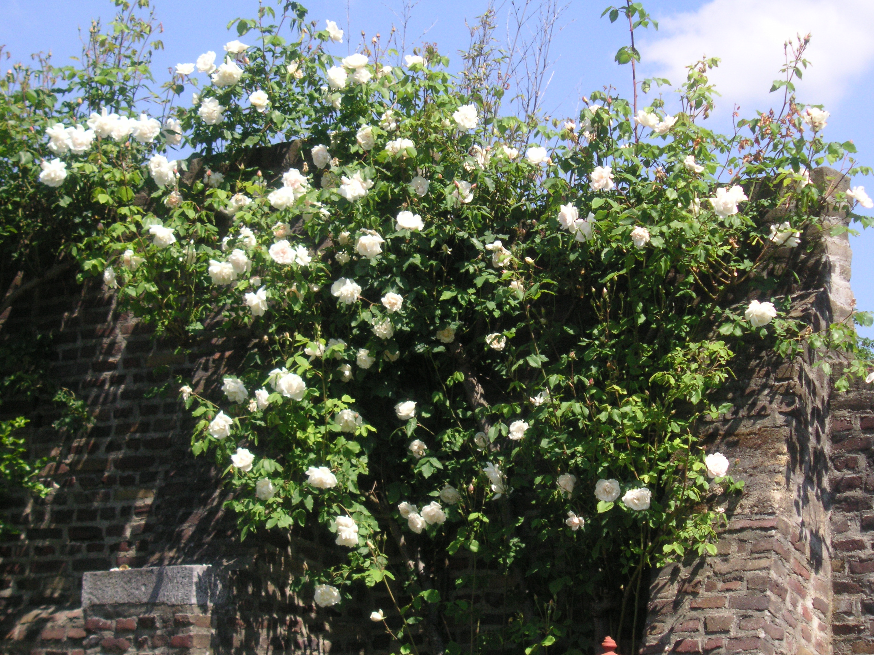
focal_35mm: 105
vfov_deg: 14.1
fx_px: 2651
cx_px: 437
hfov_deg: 18.7
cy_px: 328
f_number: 5
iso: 100
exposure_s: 1/350
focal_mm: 17.1
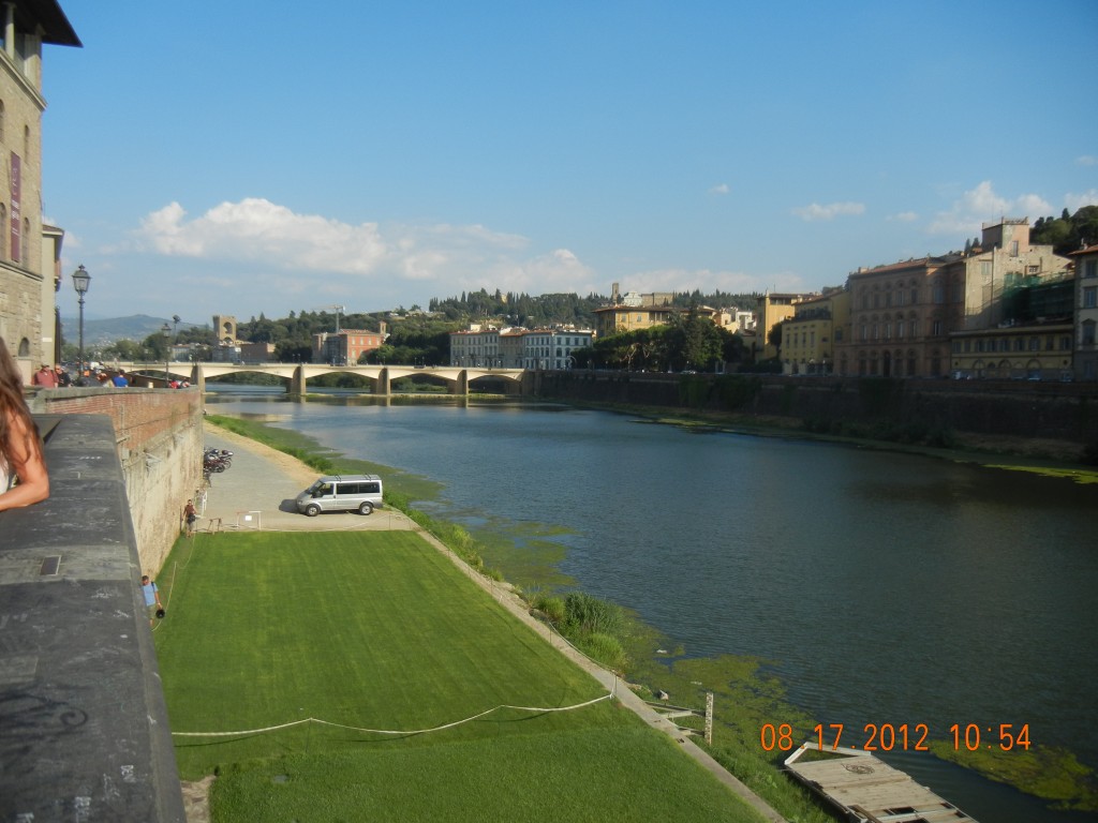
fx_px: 952
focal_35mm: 30
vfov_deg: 46.8
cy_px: 412
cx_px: 549
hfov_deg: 60.0
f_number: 7
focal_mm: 5.4
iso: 160
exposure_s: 1/382
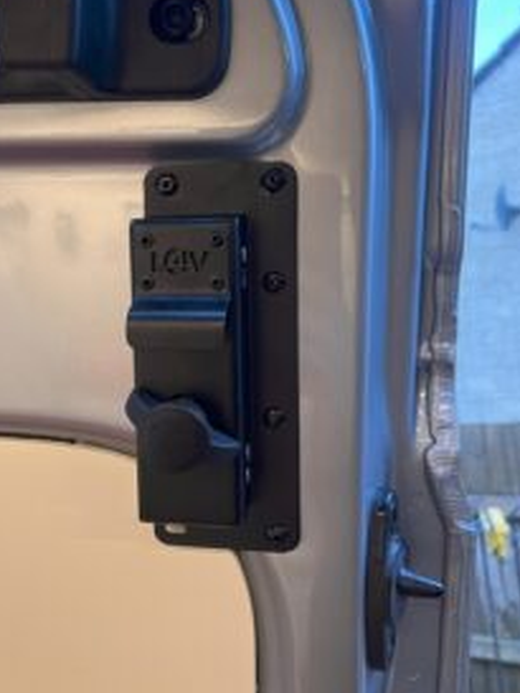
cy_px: 298
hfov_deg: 41.4
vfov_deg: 53.8
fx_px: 680
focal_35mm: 34
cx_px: 188
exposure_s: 1/50
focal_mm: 5.7
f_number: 1.5
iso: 400
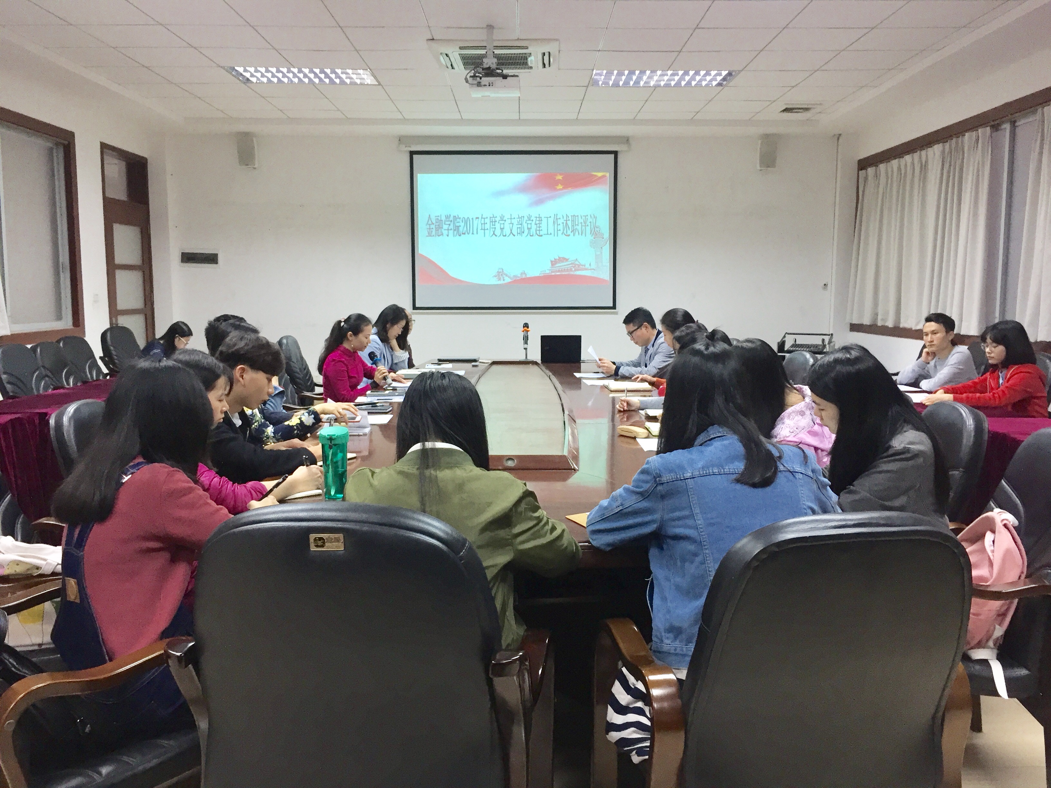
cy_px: 394
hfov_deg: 61.7
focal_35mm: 29
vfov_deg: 48.2
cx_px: 526
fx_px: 880
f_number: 2.2
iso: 100
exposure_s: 1/33
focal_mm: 4.15
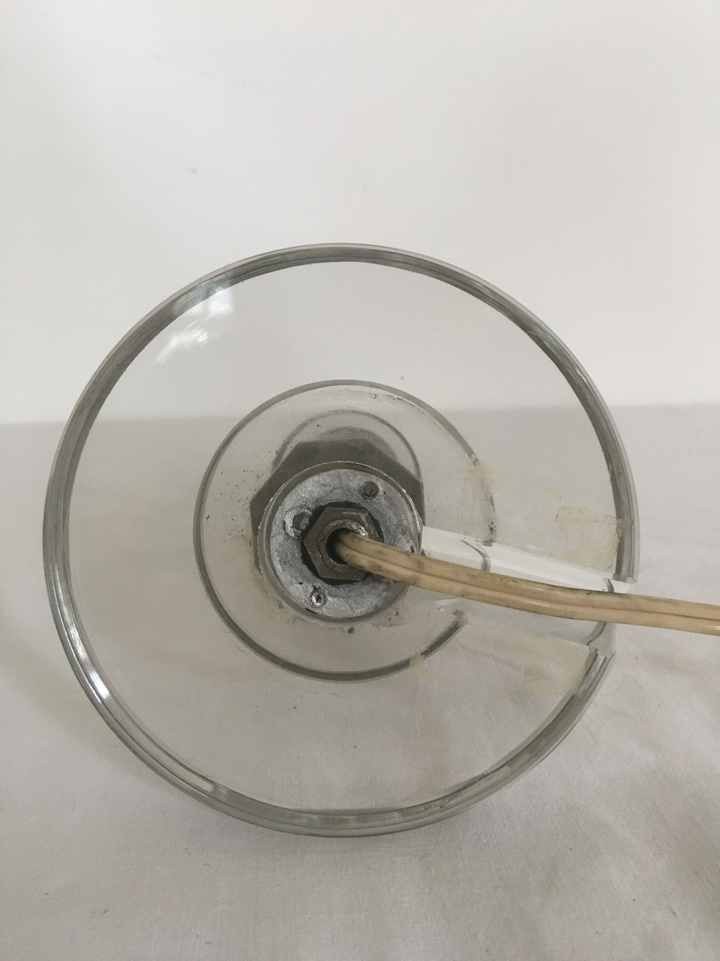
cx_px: 360
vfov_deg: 61.7
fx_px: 804
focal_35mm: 29
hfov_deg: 48.2
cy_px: 480
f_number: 2.2
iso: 125
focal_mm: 4.15
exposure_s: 1/33
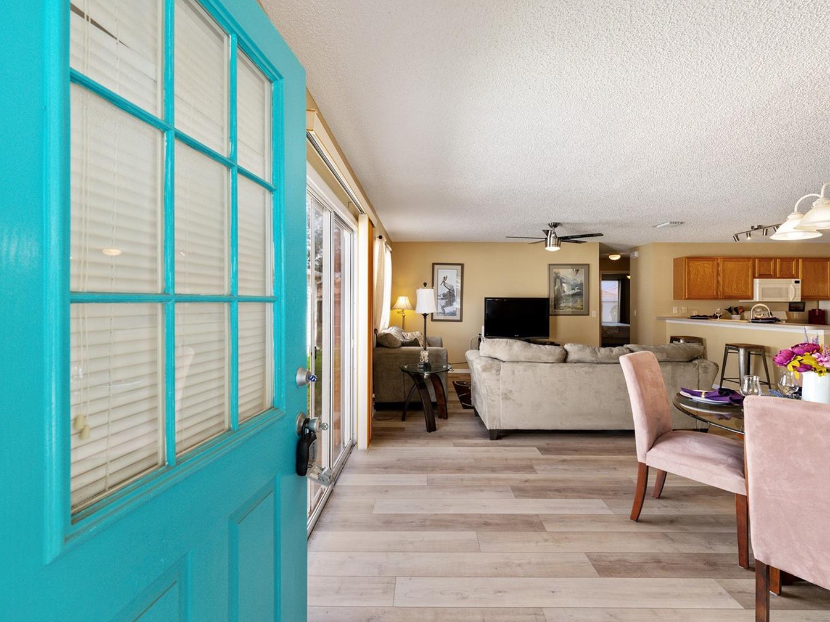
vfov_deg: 78.1
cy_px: 307
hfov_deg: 94.5
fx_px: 384
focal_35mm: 16
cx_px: 421
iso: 400
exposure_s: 1/50
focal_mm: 14
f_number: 8
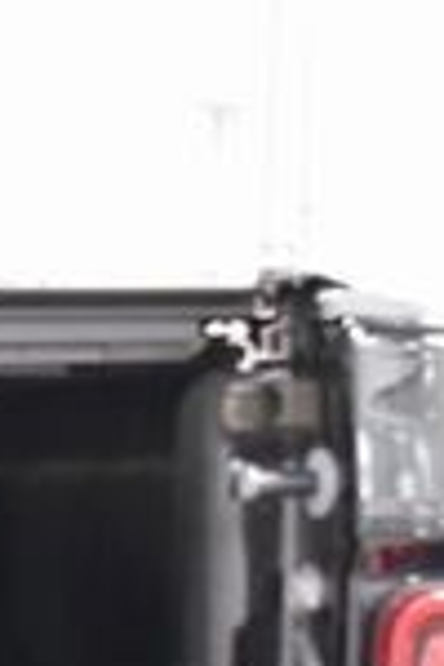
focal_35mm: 186
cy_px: 793
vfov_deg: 10.9
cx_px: -919
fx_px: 3443
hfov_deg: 6.7
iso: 1600
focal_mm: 29
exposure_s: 1/15
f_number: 2.8
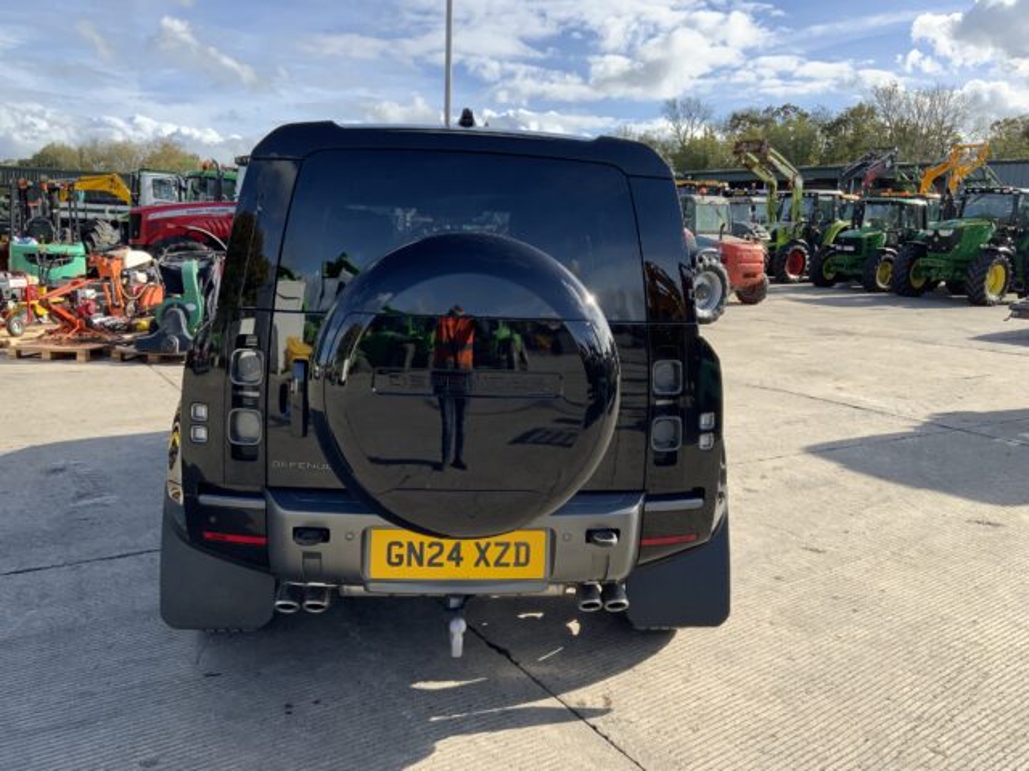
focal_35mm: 29
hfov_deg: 61.7
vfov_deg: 48.2
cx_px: 514
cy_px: 386
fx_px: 862
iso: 16
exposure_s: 1/1055
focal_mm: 3
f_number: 1.8
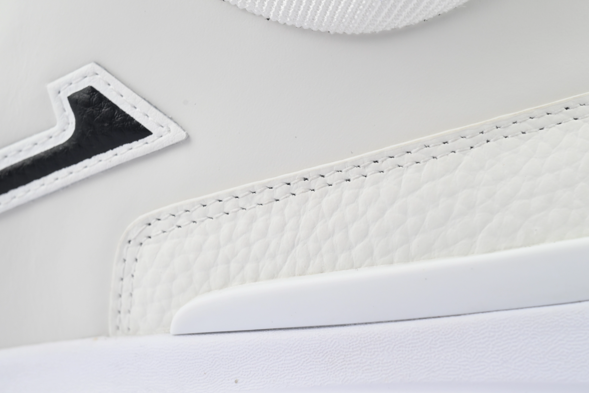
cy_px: 212
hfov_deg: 16.0
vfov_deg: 10.7
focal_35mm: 128
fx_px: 2094
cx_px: 297
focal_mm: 98
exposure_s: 1/100
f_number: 11
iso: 400
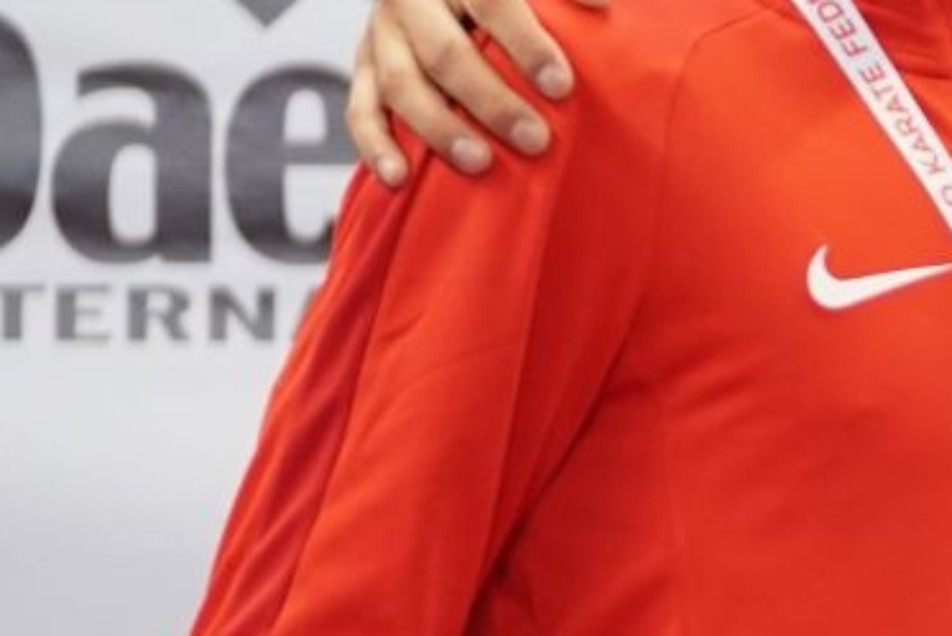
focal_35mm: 589
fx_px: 15581
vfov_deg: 2.3
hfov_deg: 3.5
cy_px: 513
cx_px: 2164
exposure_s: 1/200
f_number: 2.8
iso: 1000
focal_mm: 122
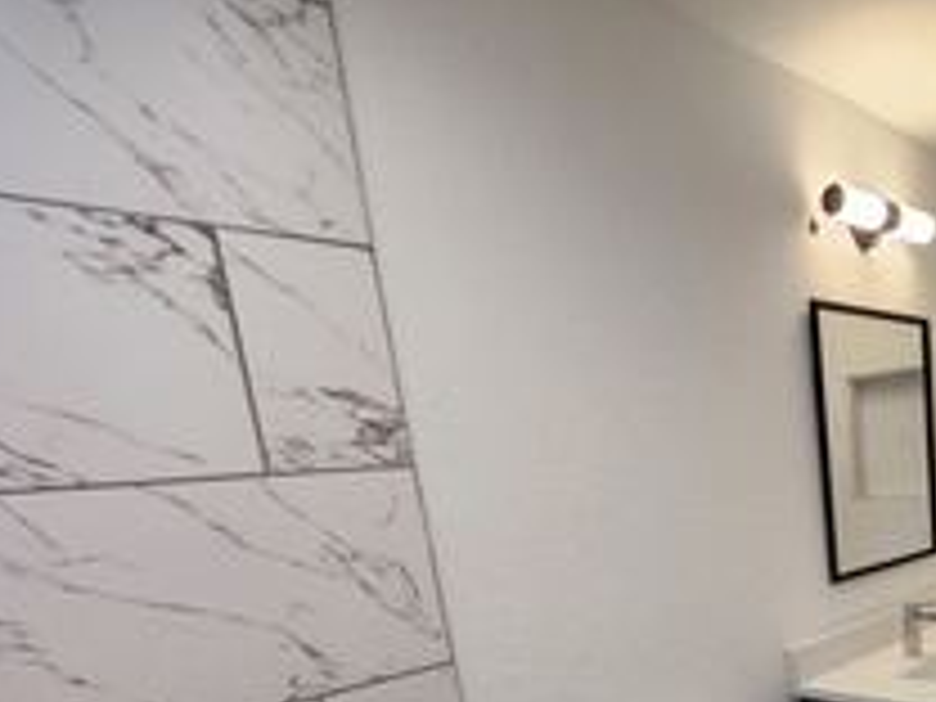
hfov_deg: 61.9
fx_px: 676
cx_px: 783
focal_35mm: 25
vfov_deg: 49.1
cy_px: 630
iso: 64
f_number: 2.2
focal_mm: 1.7
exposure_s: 1/60
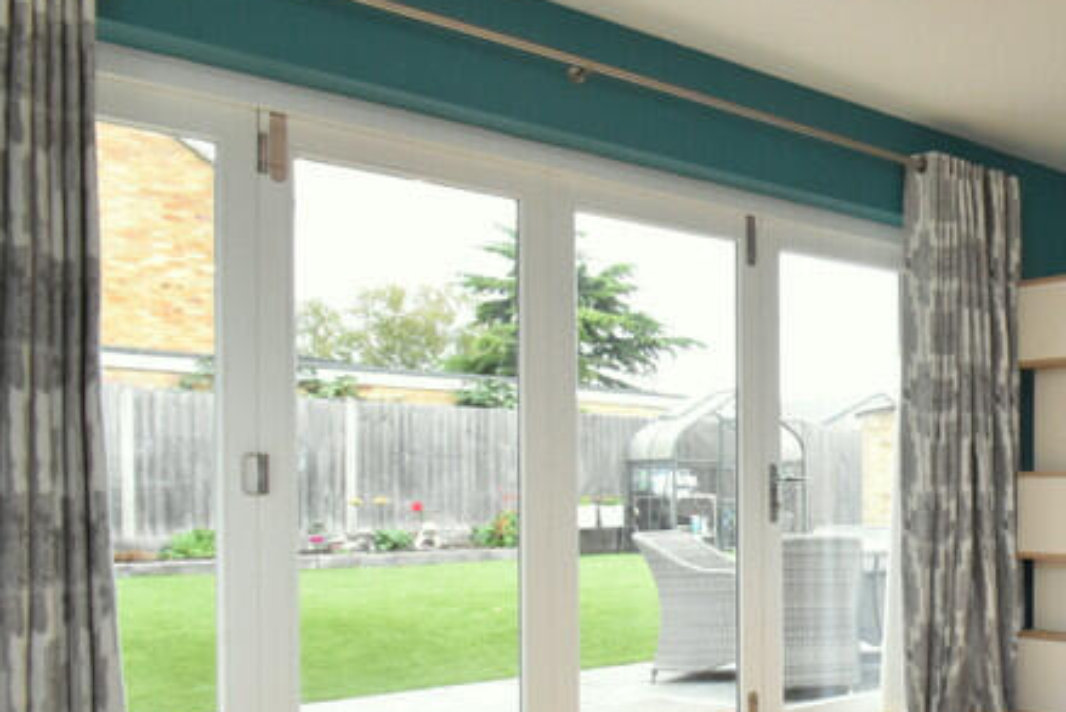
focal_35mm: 35
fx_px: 1037
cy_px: 446
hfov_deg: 40.5
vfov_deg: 37.6
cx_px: 1241
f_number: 10
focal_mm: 10
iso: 1600
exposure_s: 1/60
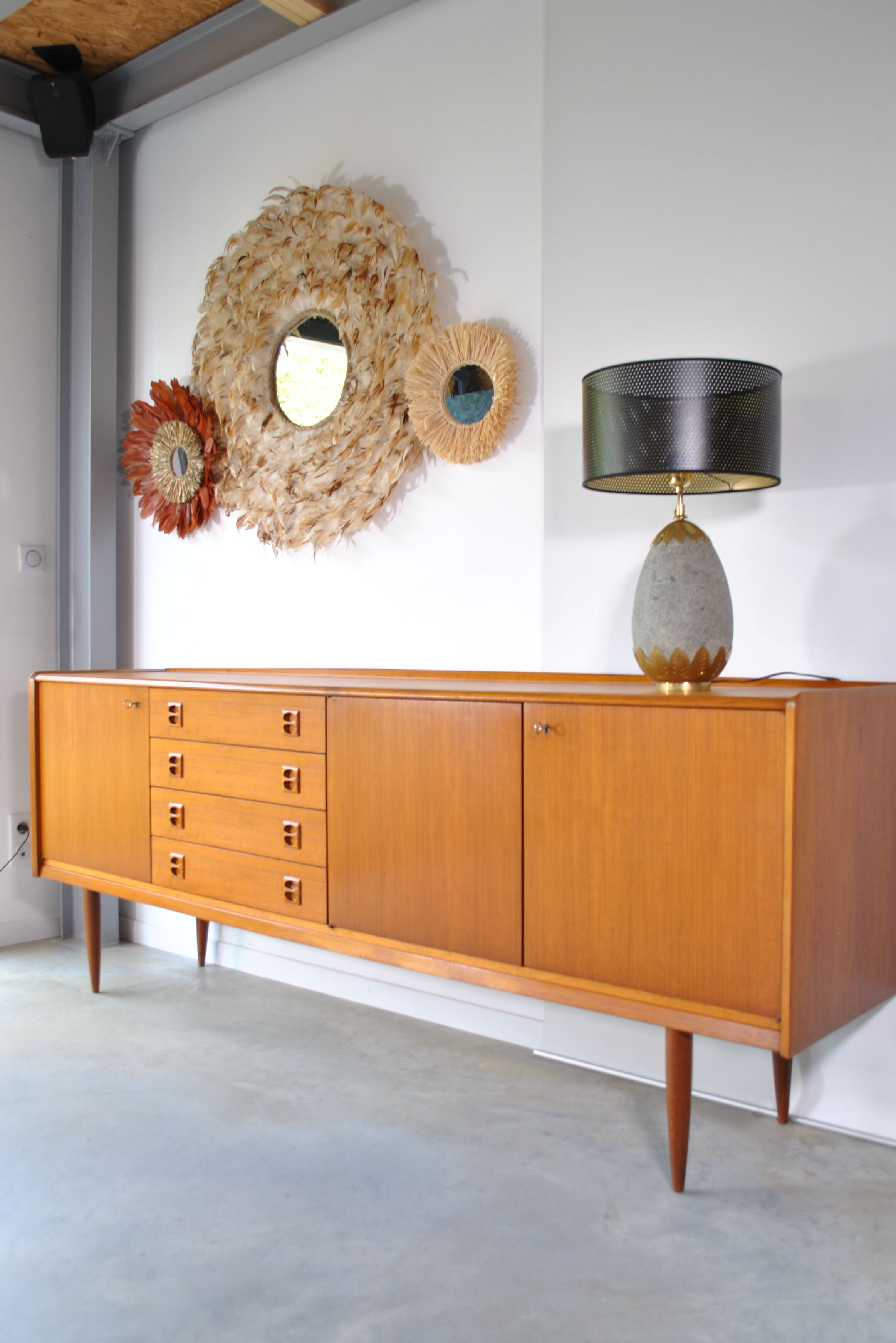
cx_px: 466
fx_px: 1120
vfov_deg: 61.9
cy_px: 687
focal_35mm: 30
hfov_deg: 43.6
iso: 200
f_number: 4
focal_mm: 18
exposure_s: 1/30
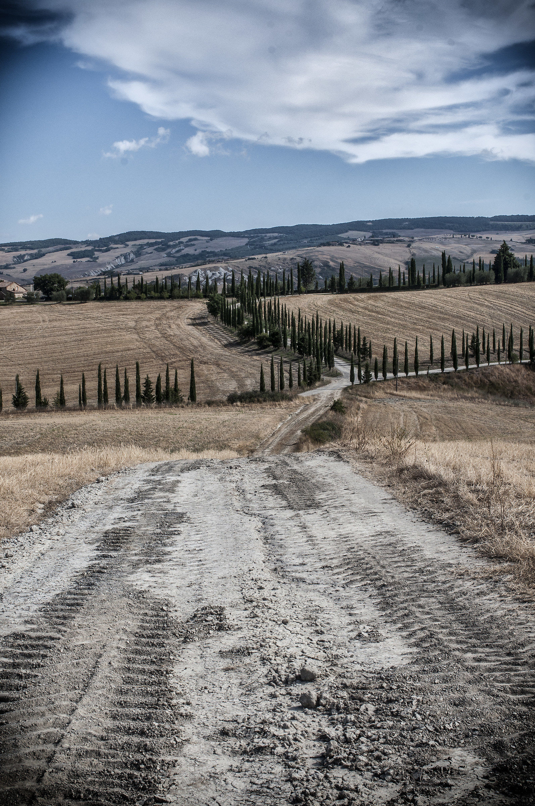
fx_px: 1274
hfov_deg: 23.7
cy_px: 403
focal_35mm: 57
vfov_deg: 35.1
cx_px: 268
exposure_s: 1/320
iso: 200
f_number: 10
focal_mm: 38
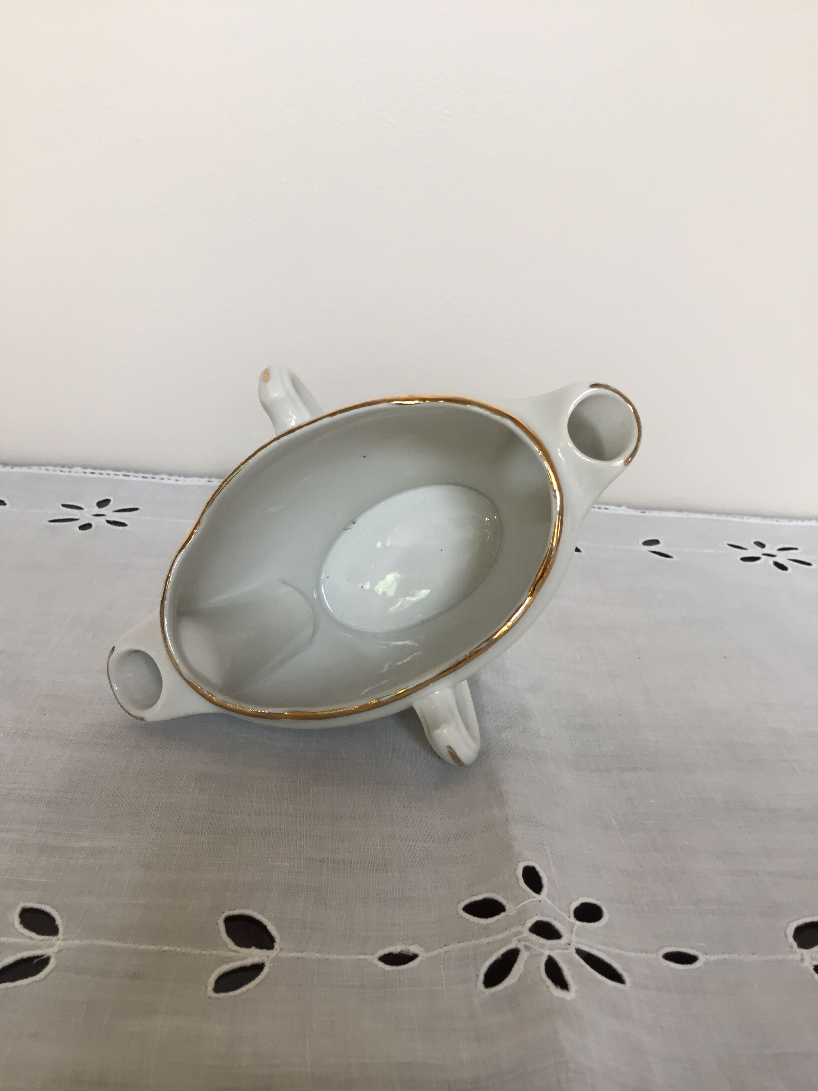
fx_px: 914
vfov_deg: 61.7
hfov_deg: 48.2
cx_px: 409
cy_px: 546
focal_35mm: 29
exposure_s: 1/33
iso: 80
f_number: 2.2
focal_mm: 4.15
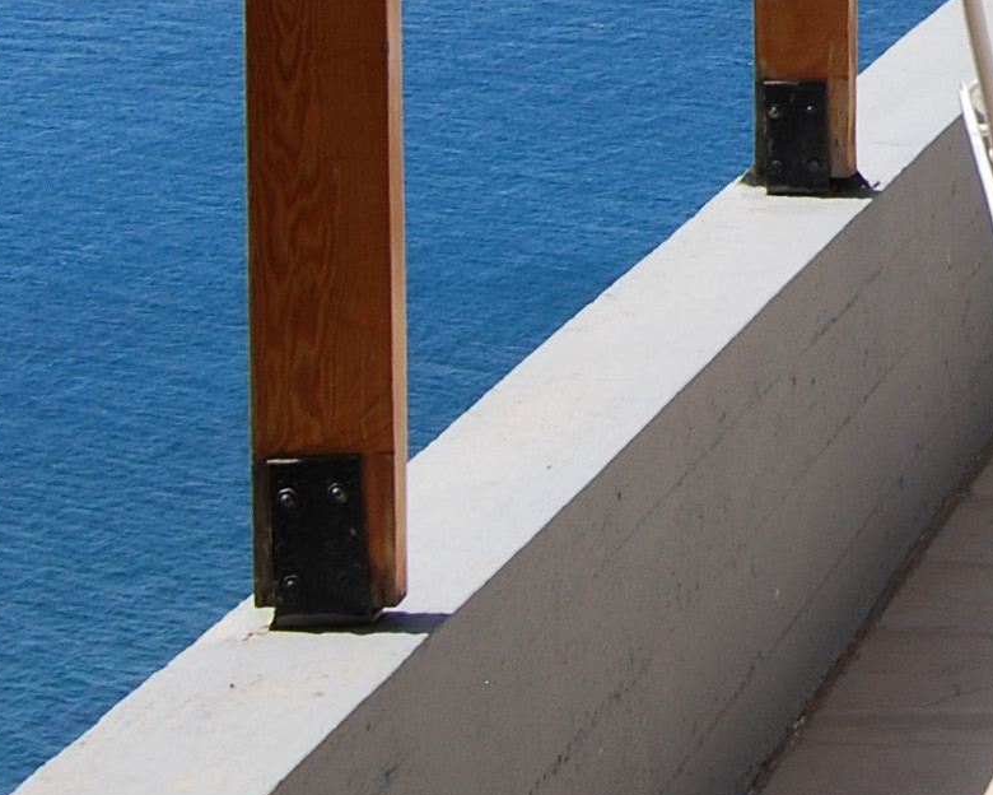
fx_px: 5349
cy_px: -675
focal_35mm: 182
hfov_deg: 10.3
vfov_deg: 8.2
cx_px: 1449
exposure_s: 1/250
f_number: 10
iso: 140
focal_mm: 26
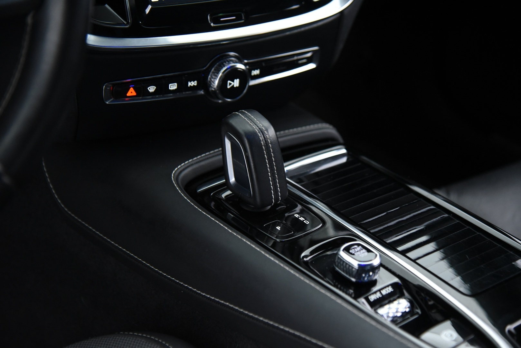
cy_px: 174
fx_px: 1013
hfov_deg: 28.8
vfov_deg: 19.5
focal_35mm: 70
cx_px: 260
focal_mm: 70
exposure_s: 1/20
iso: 4000
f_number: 4
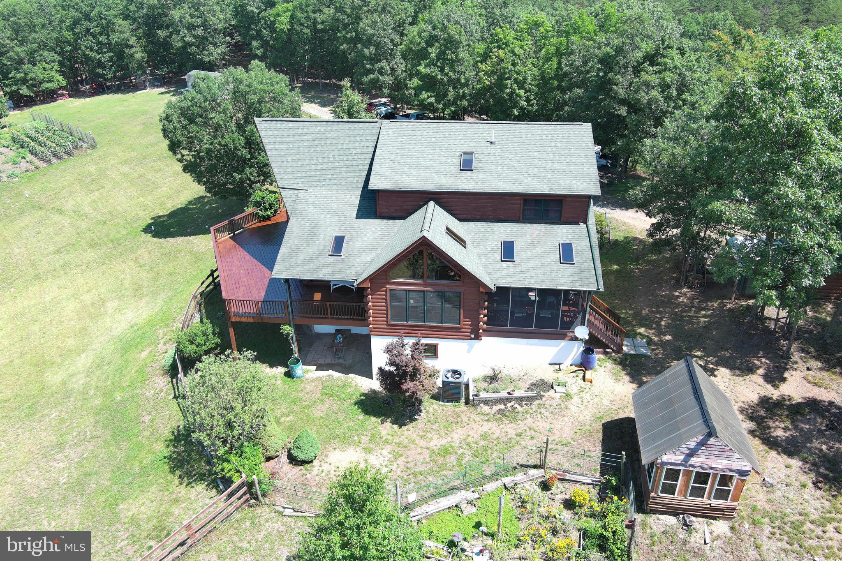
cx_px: 421
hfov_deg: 63.7
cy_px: 280
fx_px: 678
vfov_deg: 45.0
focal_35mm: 29
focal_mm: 10.57
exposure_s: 1/352
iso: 100
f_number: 2.8
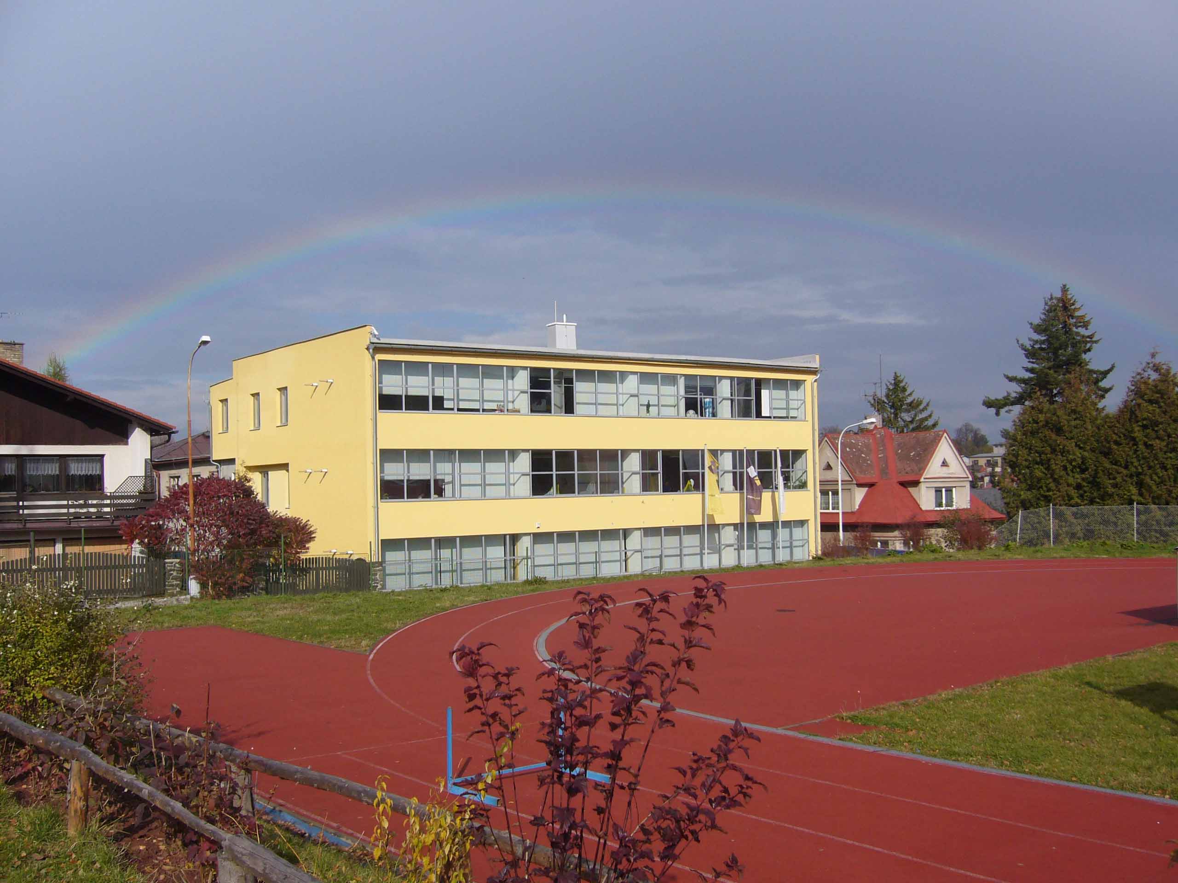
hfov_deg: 52.6
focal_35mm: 35
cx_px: 589
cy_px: 442
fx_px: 1191
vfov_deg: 40.7
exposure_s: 1/500
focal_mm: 5.8
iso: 80
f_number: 5.6
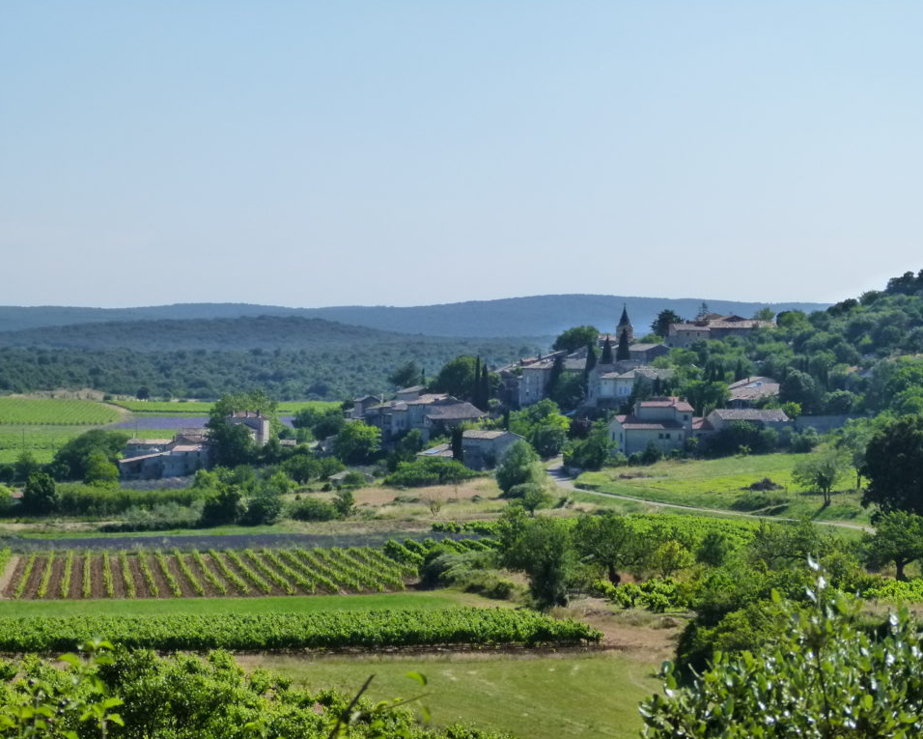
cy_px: 369
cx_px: 488
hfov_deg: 16.9
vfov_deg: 13.5
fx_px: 3114
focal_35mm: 114
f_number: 4
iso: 250
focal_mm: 19.6
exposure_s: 1/1600
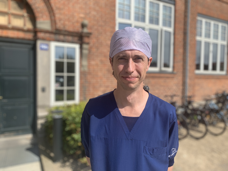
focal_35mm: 26
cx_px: 114
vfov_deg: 53.1
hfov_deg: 67.3
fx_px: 171
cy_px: 86
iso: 25
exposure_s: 1/3185
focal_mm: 4.25
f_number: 1.8
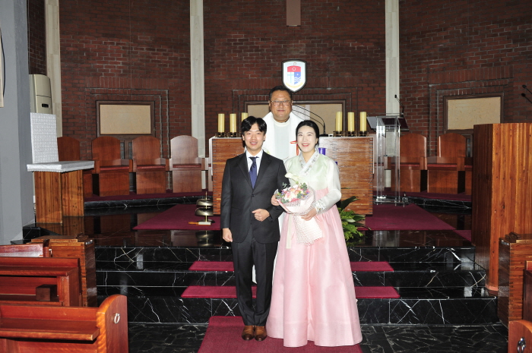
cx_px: 266
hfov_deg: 54.5
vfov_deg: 37.8
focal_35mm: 35
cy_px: 176
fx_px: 517
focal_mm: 35
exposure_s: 1/60
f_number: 5.6
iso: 200
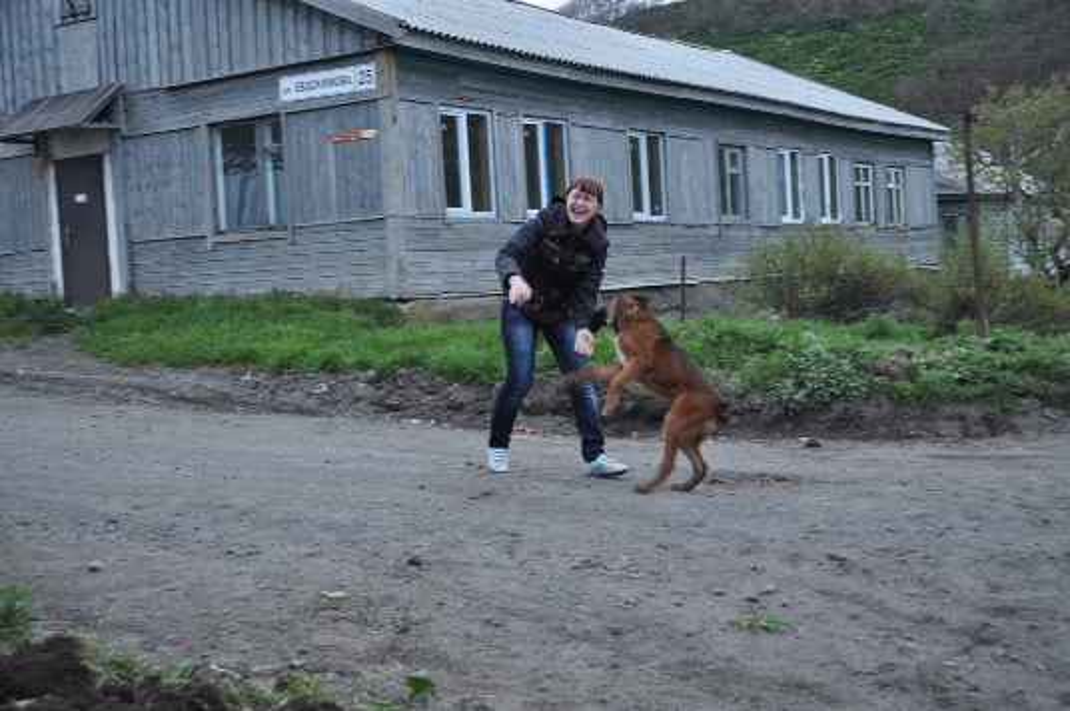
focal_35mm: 48
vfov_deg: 28.0
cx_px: 535
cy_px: 356
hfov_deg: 41.2
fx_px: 1425
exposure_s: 1/60
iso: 640
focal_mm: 32
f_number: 4.8
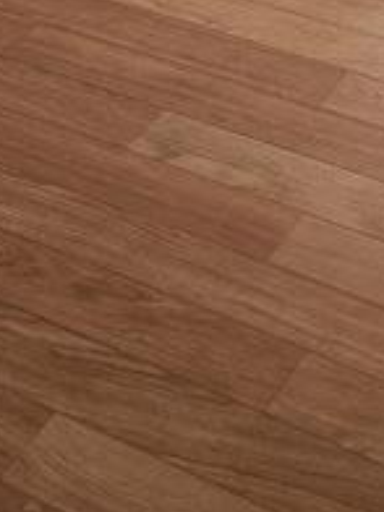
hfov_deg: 15.7
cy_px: -298
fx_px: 1331
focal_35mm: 90
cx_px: 483
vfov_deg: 18.7
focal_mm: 5.4
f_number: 1.8
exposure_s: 1/120
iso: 200
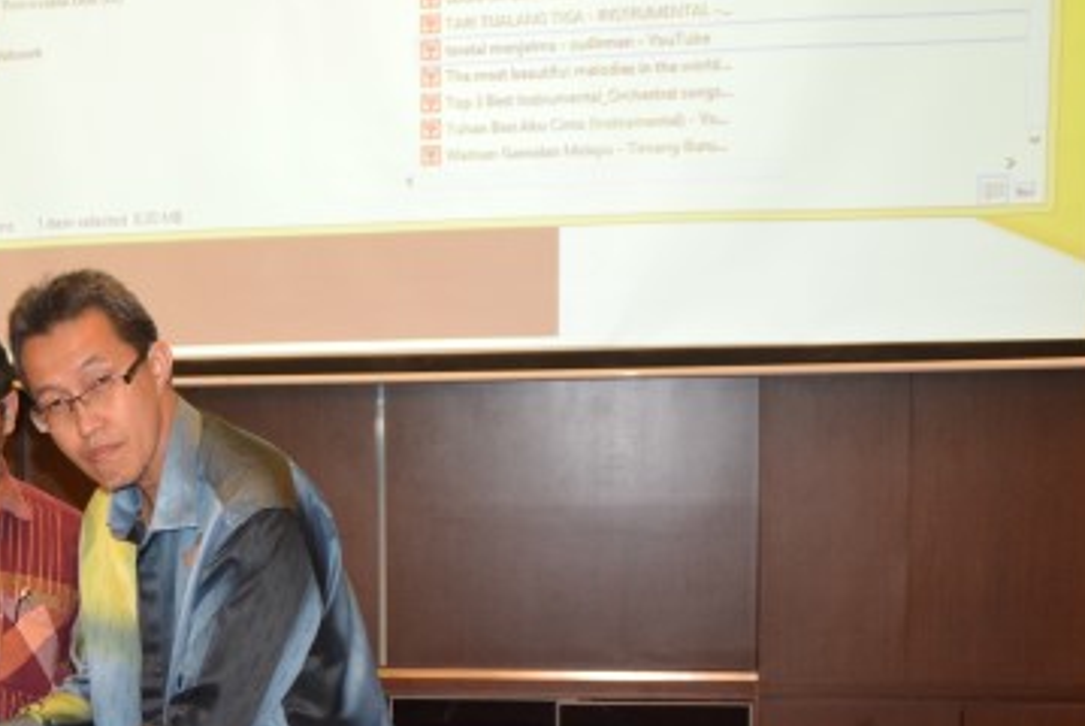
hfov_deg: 29.1
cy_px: 662
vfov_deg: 20.2
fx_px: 1991
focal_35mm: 66
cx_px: 79
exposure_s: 1/60
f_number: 3.5
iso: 1800
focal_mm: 22
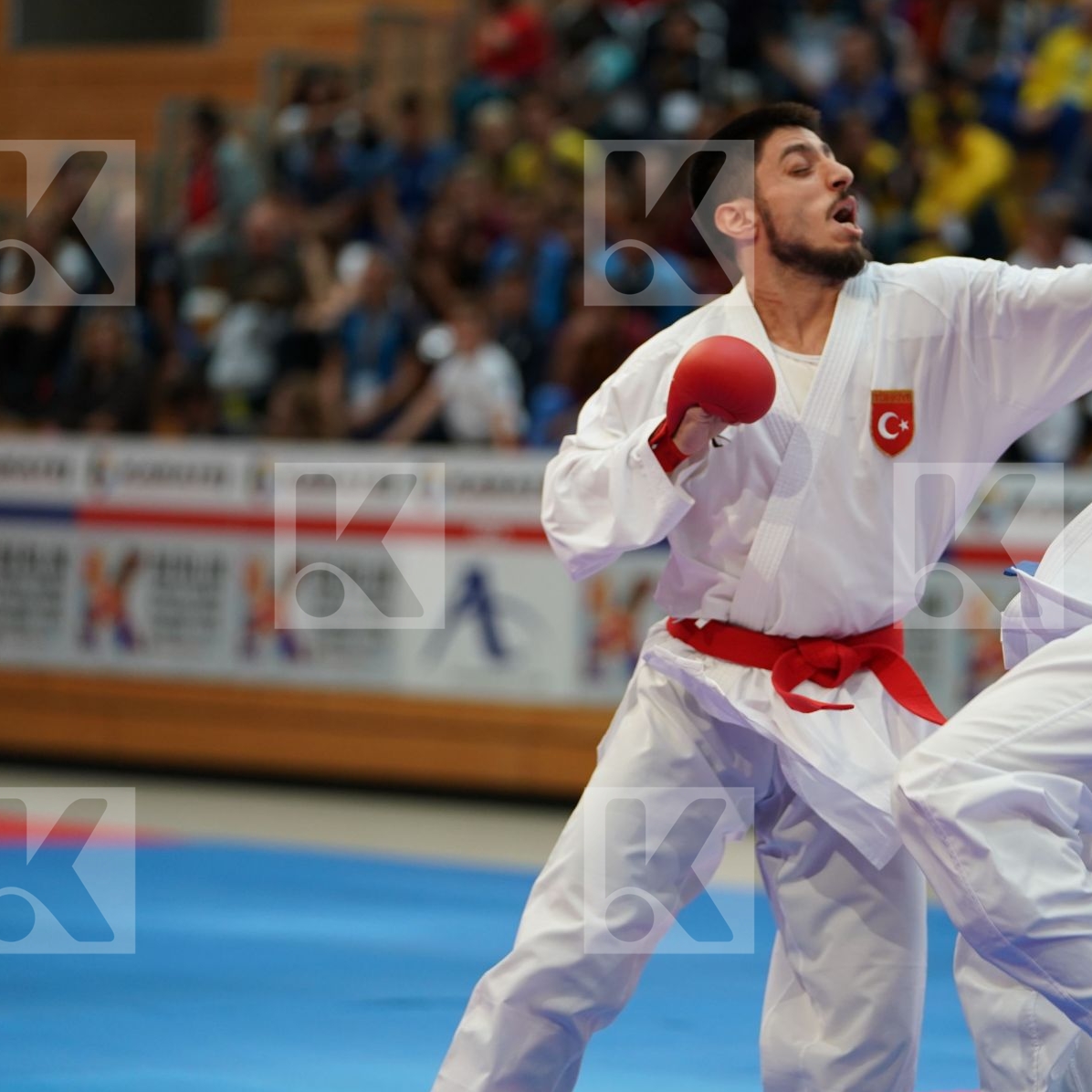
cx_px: 669
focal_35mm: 179
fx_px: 6389
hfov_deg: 9.8
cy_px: 546
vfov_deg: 9.8
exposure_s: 1/1000
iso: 1600
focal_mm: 140
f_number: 2.8
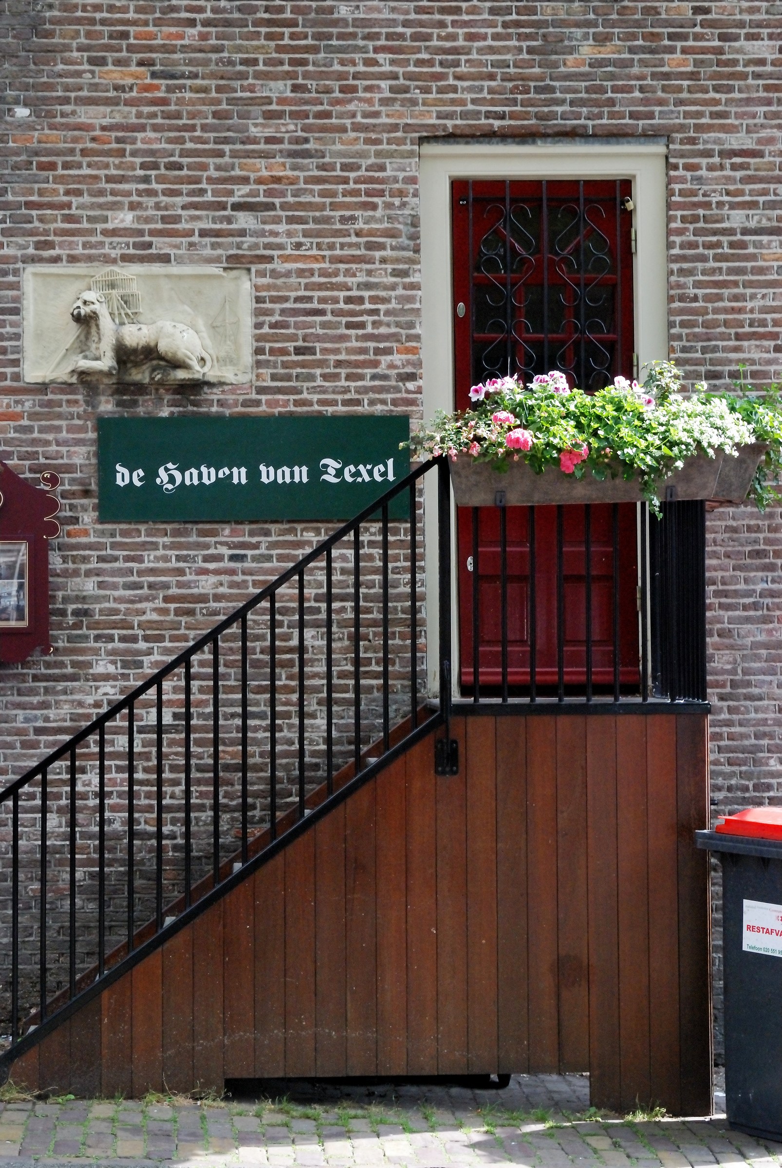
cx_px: 391
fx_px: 2535
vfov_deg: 26.0
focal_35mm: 78
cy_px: 584
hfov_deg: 17.5
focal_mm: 52
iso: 1600
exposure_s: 1/160
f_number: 11
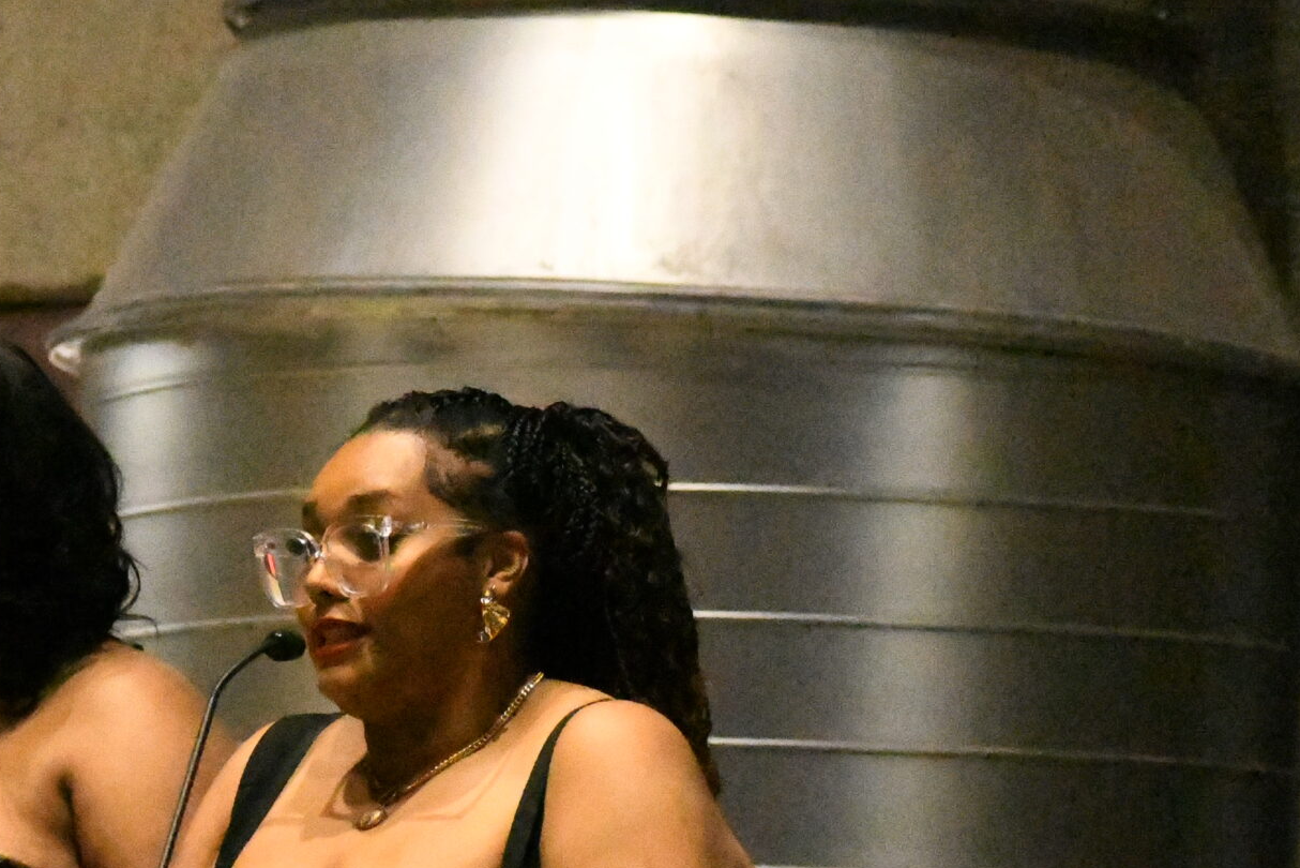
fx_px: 11993
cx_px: 190
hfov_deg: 6.2
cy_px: 836
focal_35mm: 332
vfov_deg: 4.1
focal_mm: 105
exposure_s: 1/500
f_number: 4.8
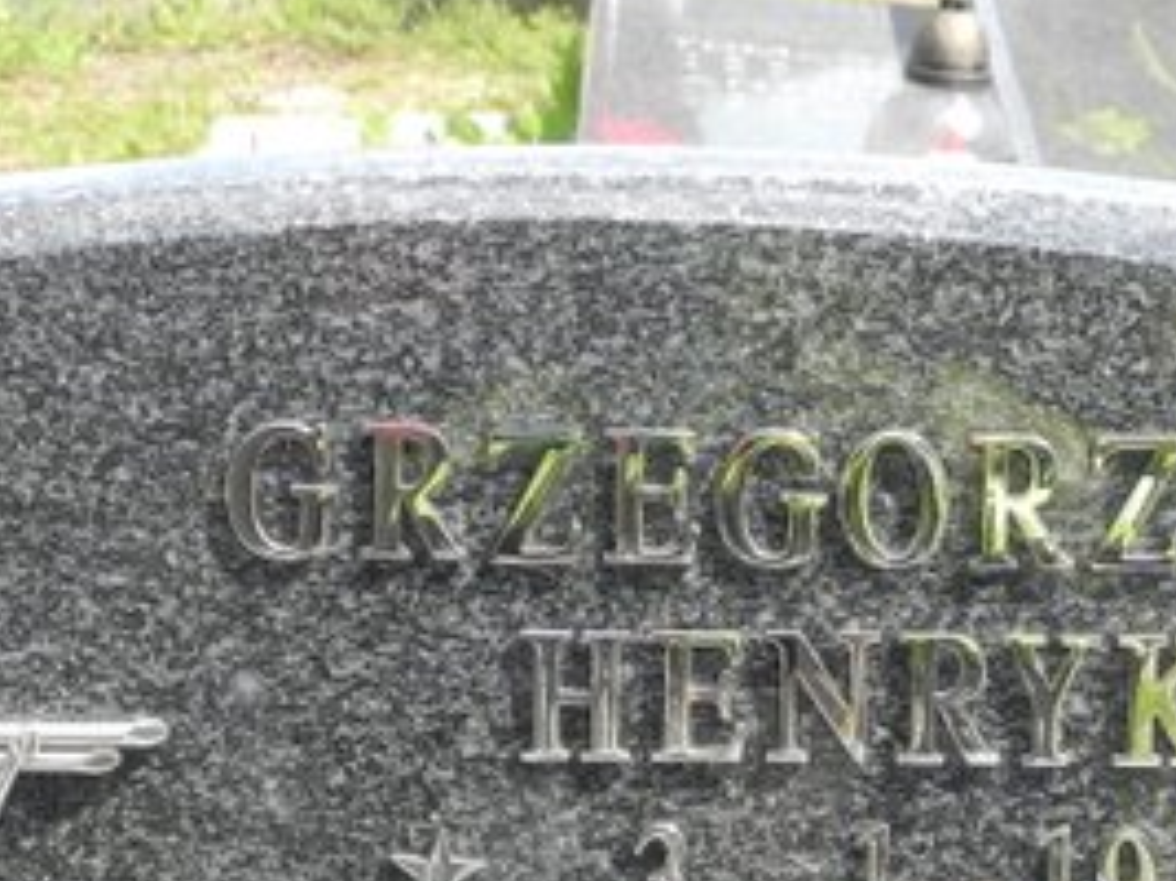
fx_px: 5603
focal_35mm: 165
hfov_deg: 12.0
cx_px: 542
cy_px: 1141
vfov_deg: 8.9
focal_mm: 11.8
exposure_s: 1/320
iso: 100
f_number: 3.5
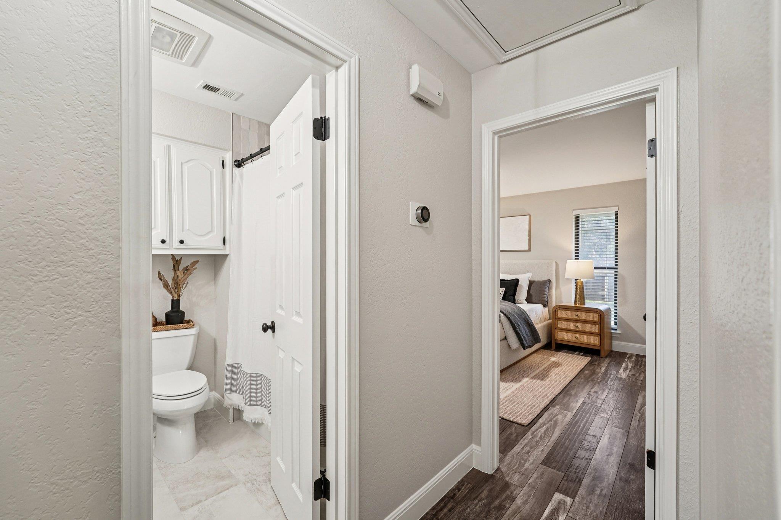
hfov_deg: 104.3
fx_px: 304
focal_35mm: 14
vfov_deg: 81.2
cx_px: 390
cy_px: 260
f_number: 8
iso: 500
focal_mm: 14
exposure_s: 1/15
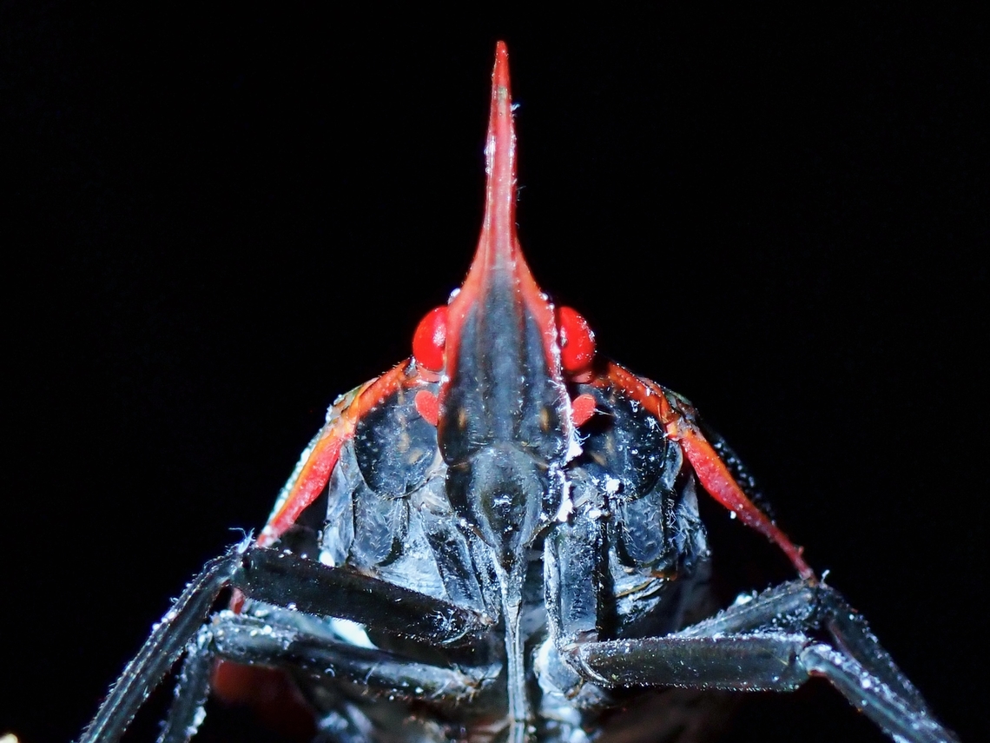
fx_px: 2860
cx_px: 495
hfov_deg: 19.6
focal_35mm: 100
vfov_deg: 14.8
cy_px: 372
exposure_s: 1/200
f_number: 6.3
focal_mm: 18
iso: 200
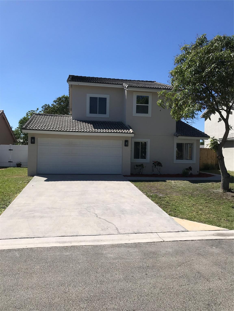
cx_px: 117
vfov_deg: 63.4
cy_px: 156
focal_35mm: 28
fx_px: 252
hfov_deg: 49.7
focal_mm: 3.99
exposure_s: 1/3425
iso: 20
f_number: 1.8
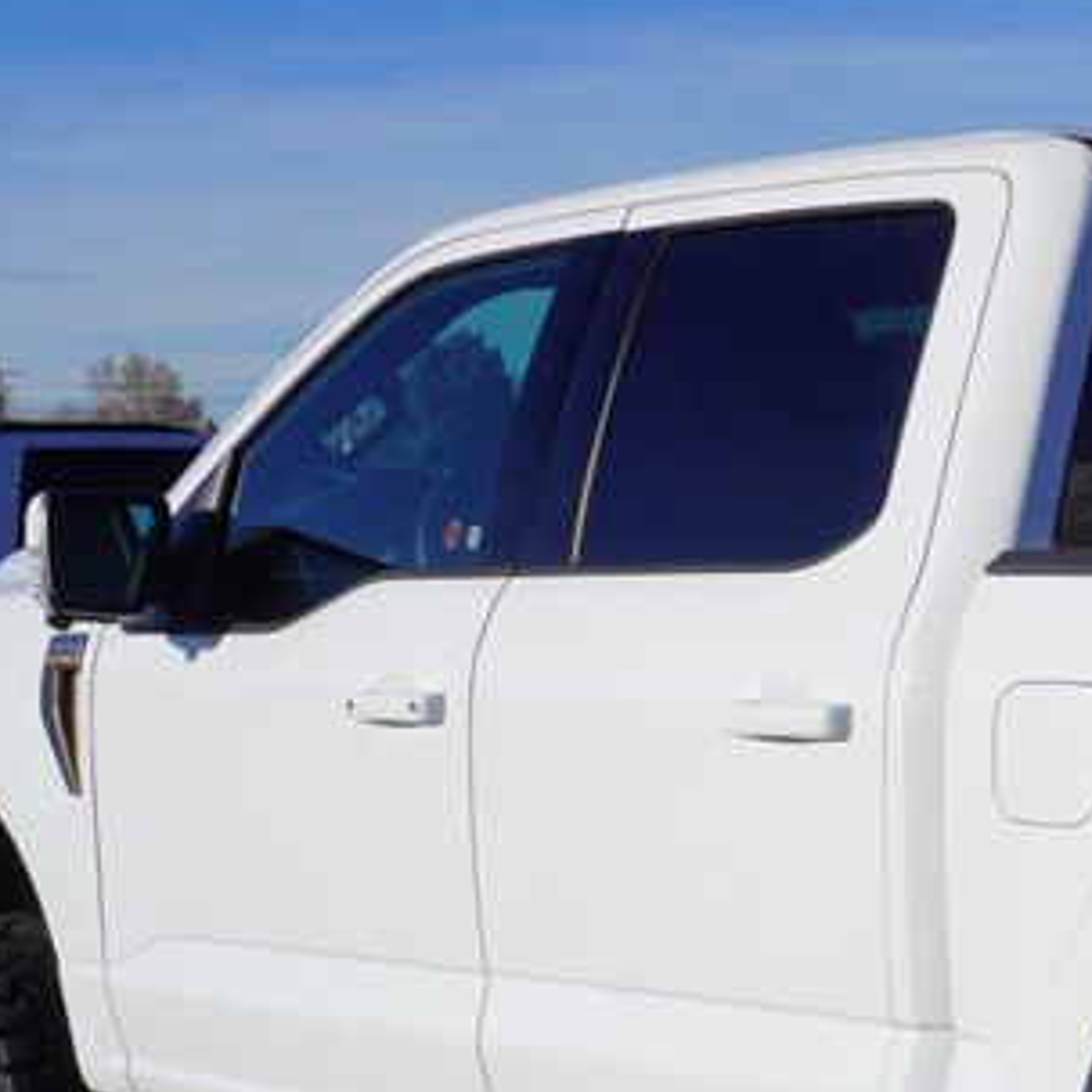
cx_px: 1481
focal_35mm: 112
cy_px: 1038
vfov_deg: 15.3
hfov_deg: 14.8
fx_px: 3997
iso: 100
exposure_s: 1/250
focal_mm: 26
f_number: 11
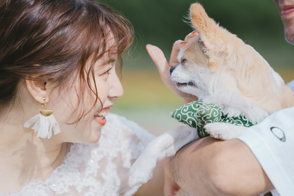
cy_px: 98
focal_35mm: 200
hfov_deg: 10.3
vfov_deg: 6.9
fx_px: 1633
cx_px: 147
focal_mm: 200
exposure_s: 1/1600
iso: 200
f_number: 3.5
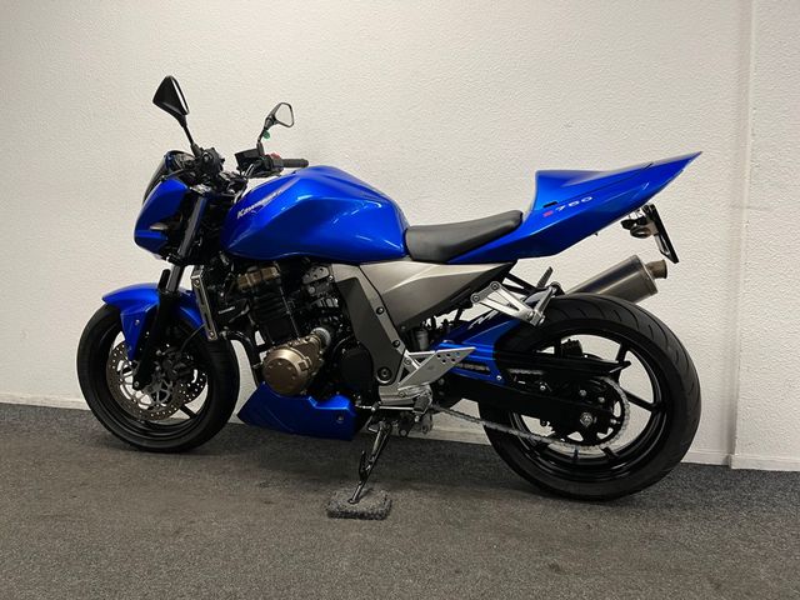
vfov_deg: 53.1
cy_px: 300
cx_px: 400
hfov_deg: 67.3
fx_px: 601
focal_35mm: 26
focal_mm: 5.1
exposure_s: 1/50
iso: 80
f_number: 1.6
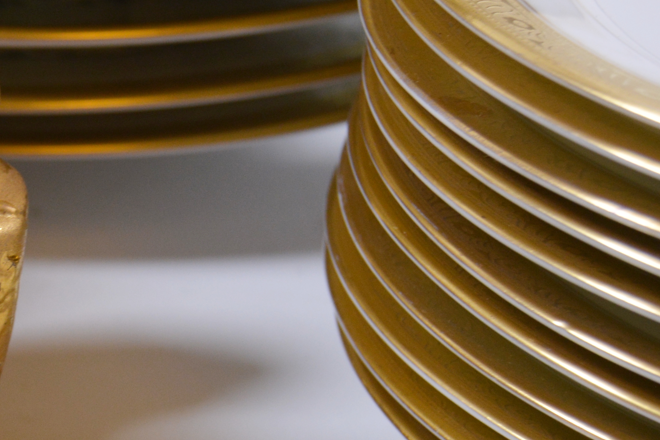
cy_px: 209
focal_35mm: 131
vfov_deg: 10.4
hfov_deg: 15.0
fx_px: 2409
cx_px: -147
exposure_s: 1/125
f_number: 5.6
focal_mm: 31
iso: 400
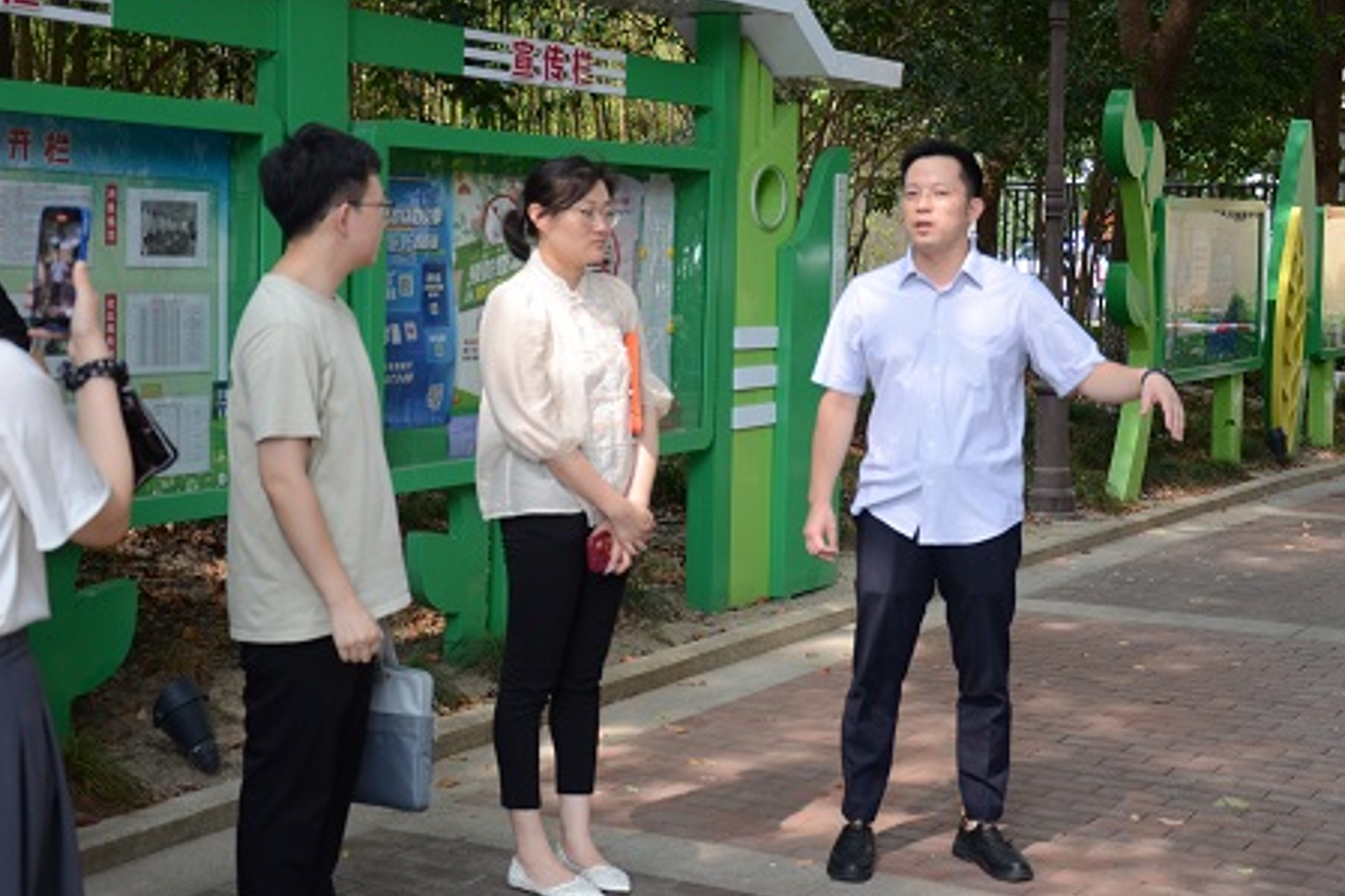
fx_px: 2091
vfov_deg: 24.1
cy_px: 378
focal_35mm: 56
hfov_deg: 35.6
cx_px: 710
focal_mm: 30
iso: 720
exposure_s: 1/400
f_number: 4.2
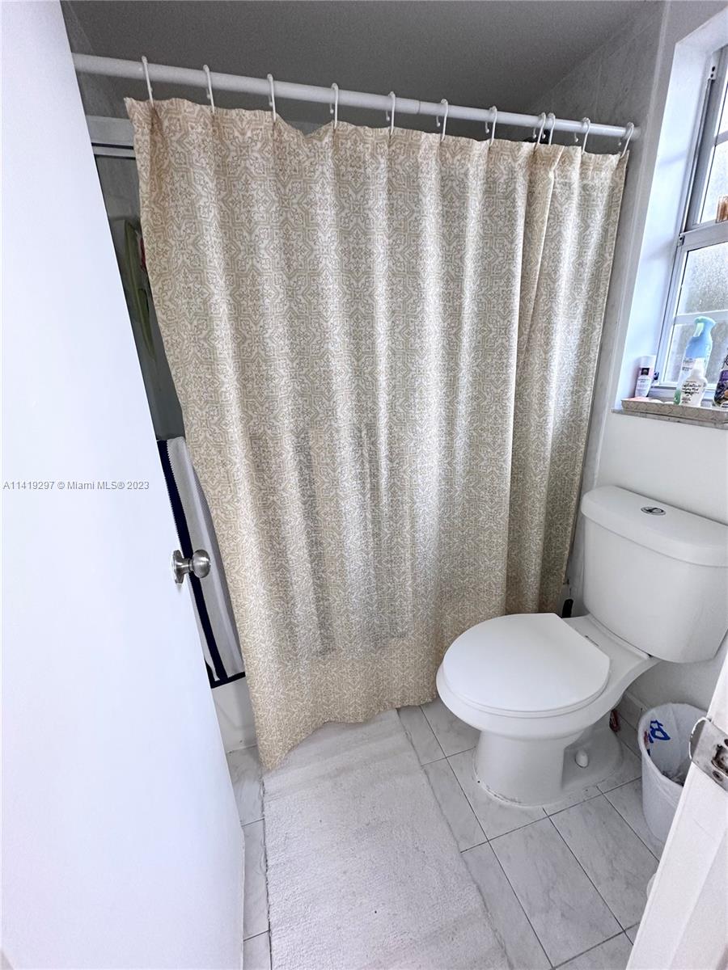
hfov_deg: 85.7
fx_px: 393
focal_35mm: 14
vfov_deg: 102.1
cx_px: 364
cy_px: 485
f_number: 2.2
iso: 250
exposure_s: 1/120
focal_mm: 2.22
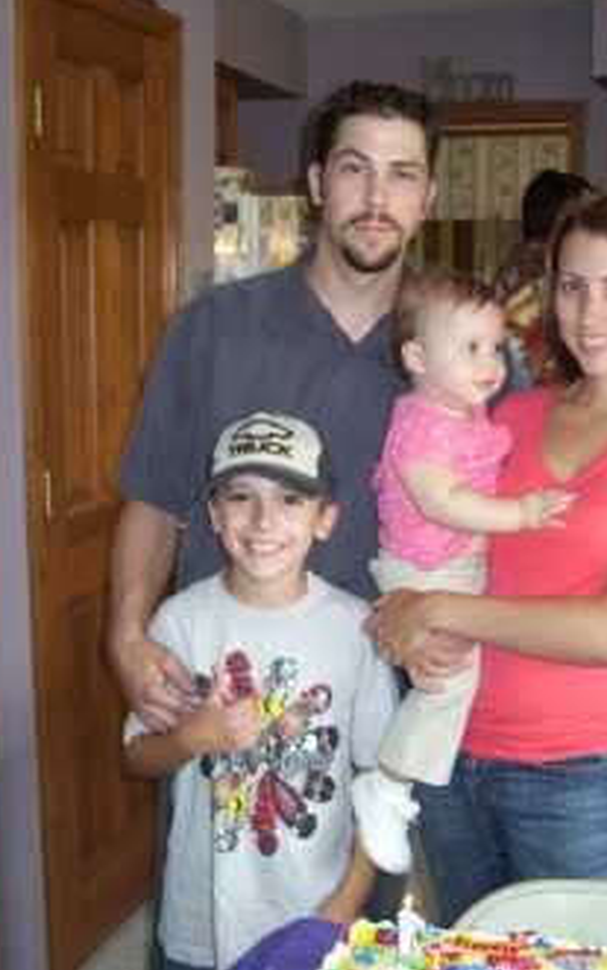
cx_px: 381
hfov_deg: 26.3
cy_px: 479
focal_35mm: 49
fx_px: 1296
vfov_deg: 41.0
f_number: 2.9
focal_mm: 5.7
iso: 250
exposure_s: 1/40
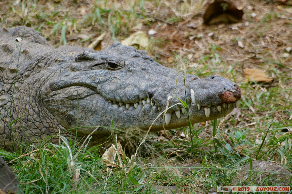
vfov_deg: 3.0
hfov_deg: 4.6
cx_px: 146
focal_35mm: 450
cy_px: 97
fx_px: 3646
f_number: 6.3
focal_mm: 300
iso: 400
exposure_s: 1/100
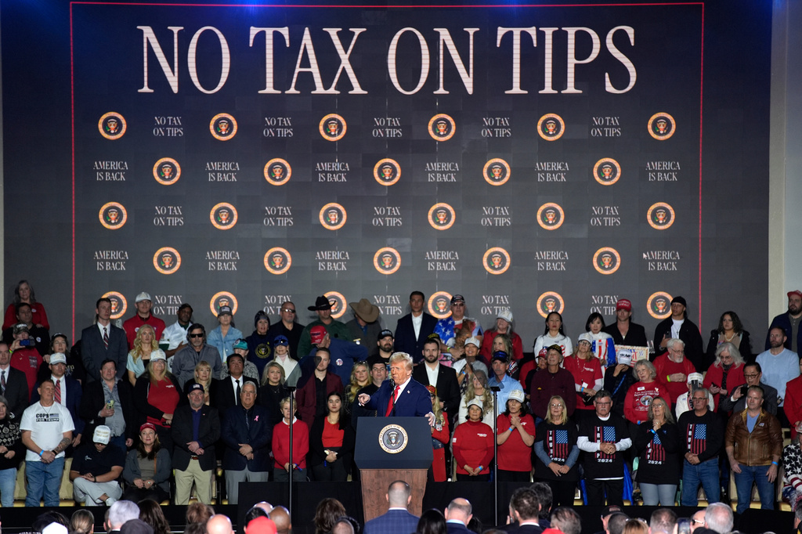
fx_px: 4142
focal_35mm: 186
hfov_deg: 11.1
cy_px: 267
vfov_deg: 7.4
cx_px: 401
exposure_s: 1/1000
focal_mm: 186
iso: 1600
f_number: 2.8
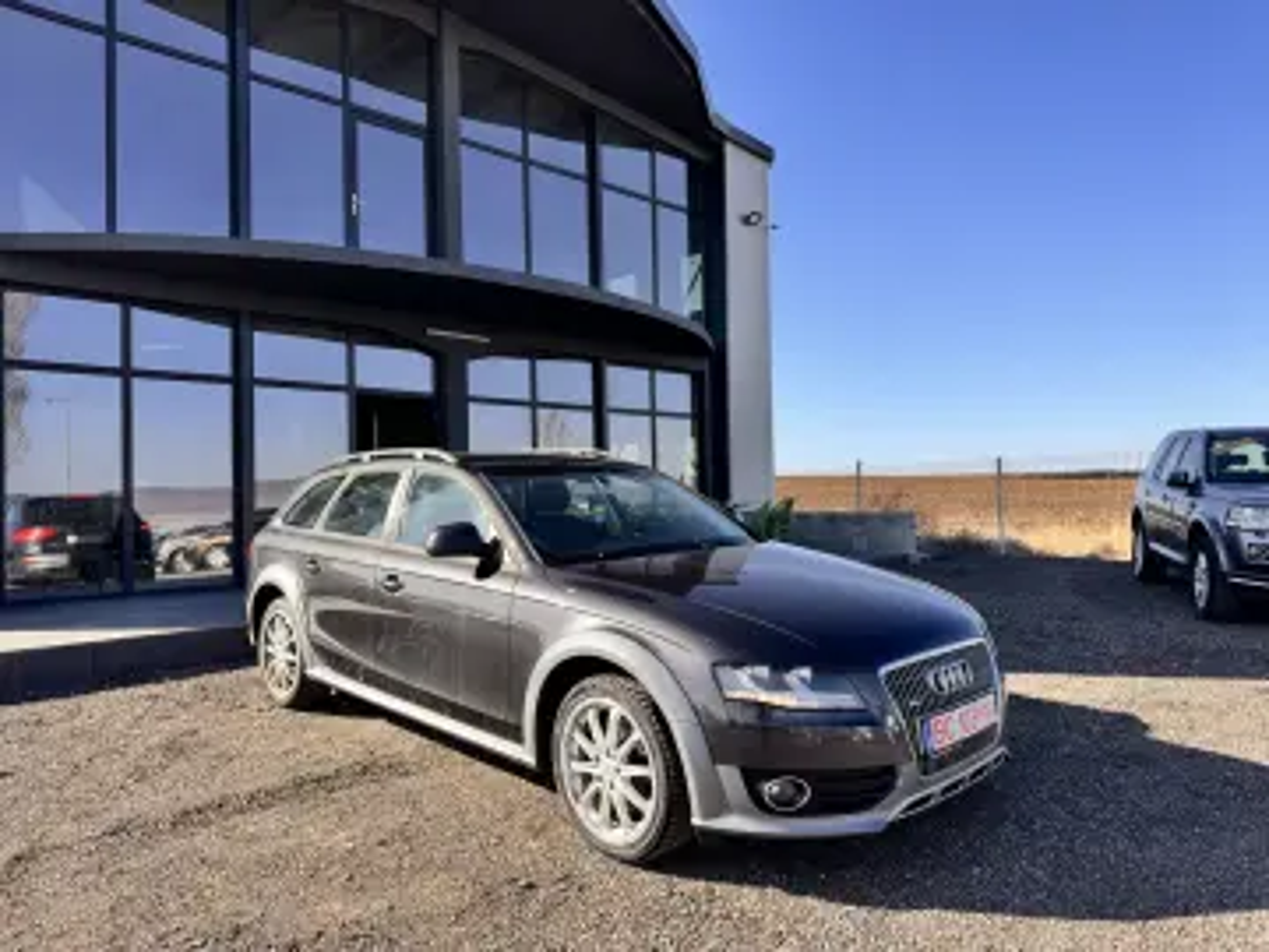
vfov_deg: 56.8
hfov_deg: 71.6
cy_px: 476
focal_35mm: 24
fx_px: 880
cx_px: 634
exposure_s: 1/1869
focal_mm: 6.76
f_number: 1.78
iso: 80
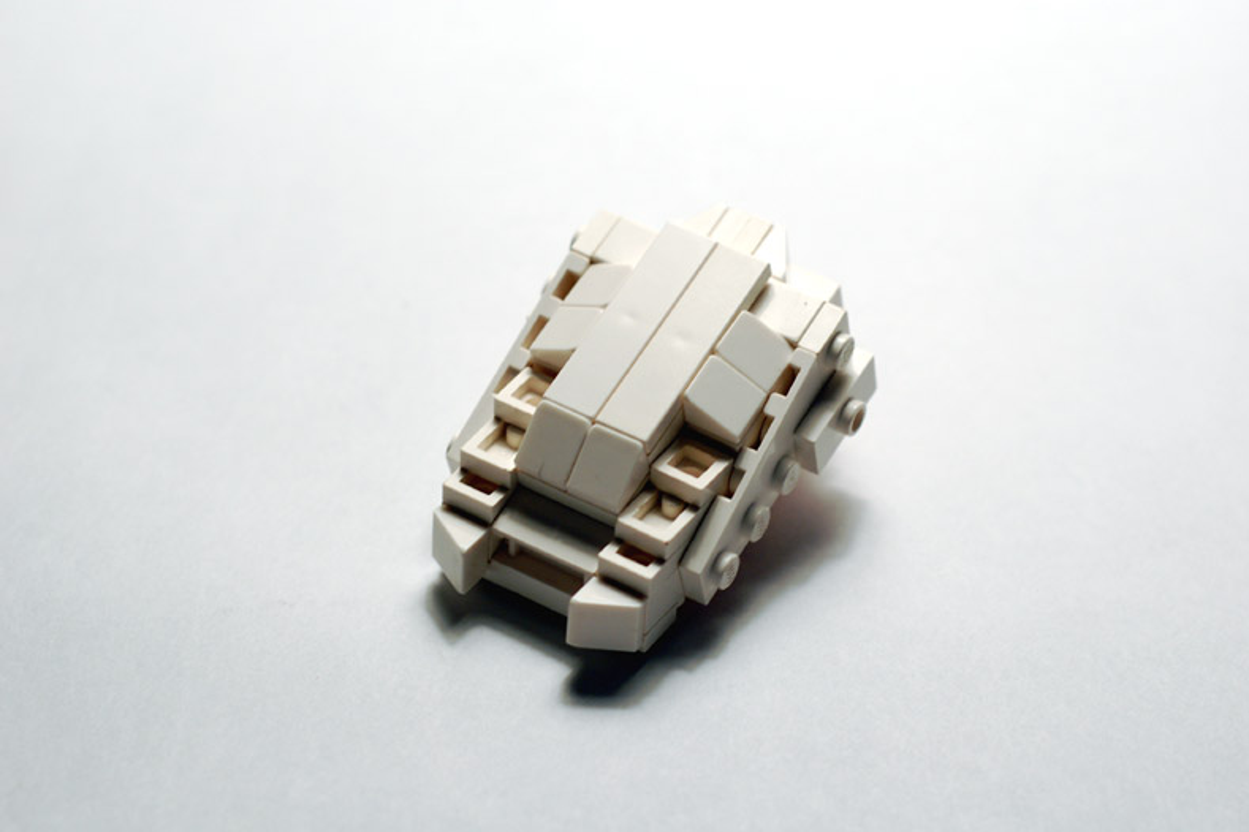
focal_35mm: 76
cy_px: 418
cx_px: 621
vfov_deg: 17.9
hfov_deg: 26.7
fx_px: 2637
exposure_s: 1/60
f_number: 4
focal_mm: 50
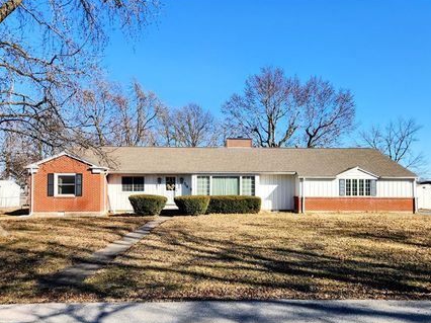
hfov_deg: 65.2
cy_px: 183
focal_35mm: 27
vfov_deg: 51.2
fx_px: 336
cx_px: 237
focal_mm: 5.4
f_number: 1.8
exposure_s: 1/1441
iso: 20
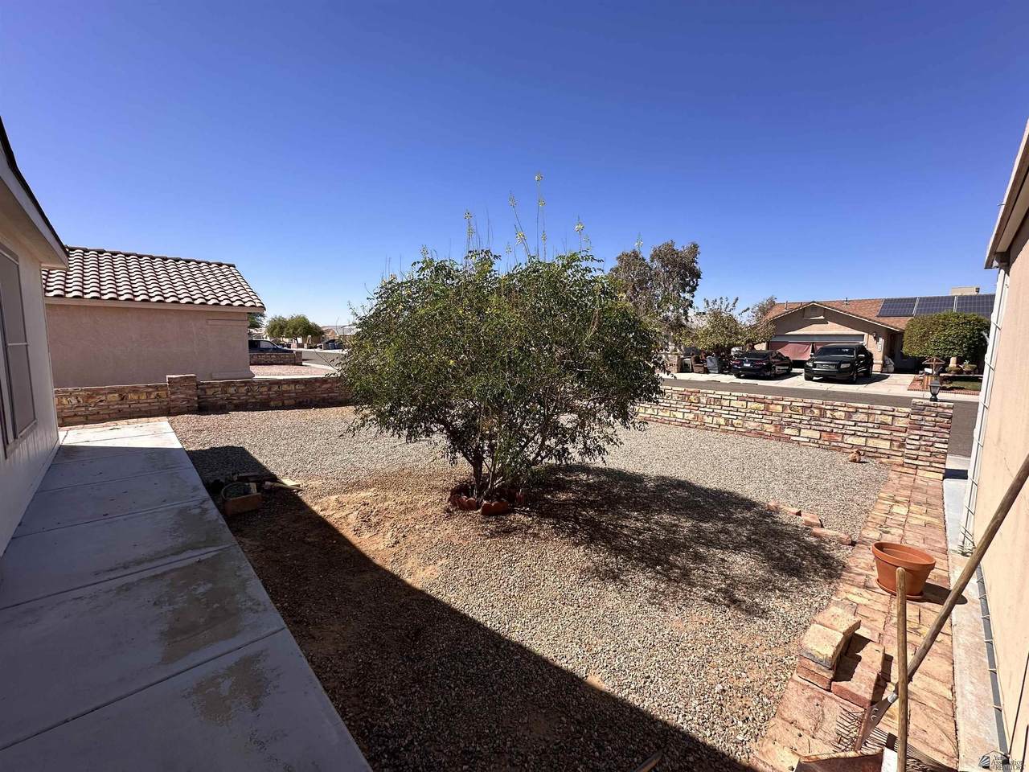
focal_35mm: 14
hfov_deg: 102.1
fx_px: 416
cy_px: 386
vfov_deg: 85.7
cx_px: 514
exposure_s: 1/1642
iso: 40
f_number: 2.2
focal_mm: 2.22
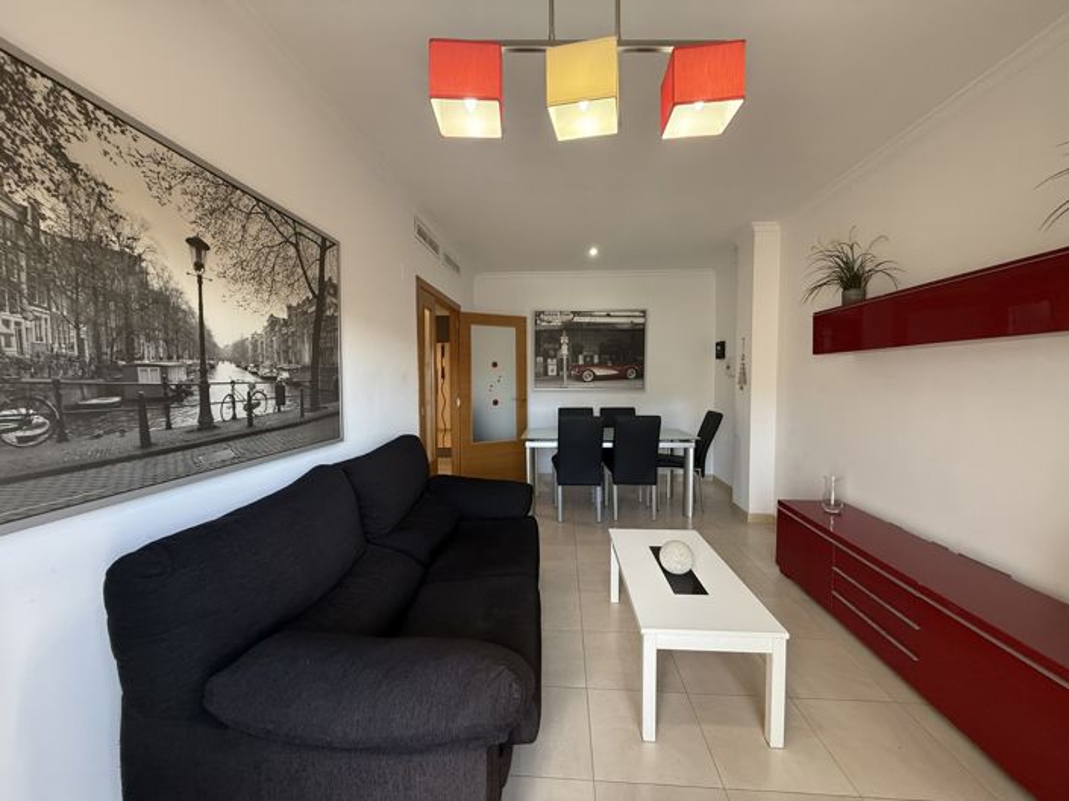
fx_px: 432
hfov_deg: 102.1
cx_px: 534
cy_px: 400
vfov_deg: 85.6
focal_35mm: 14
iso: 320
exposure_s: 1/99
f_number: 2.2
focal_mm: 2.22
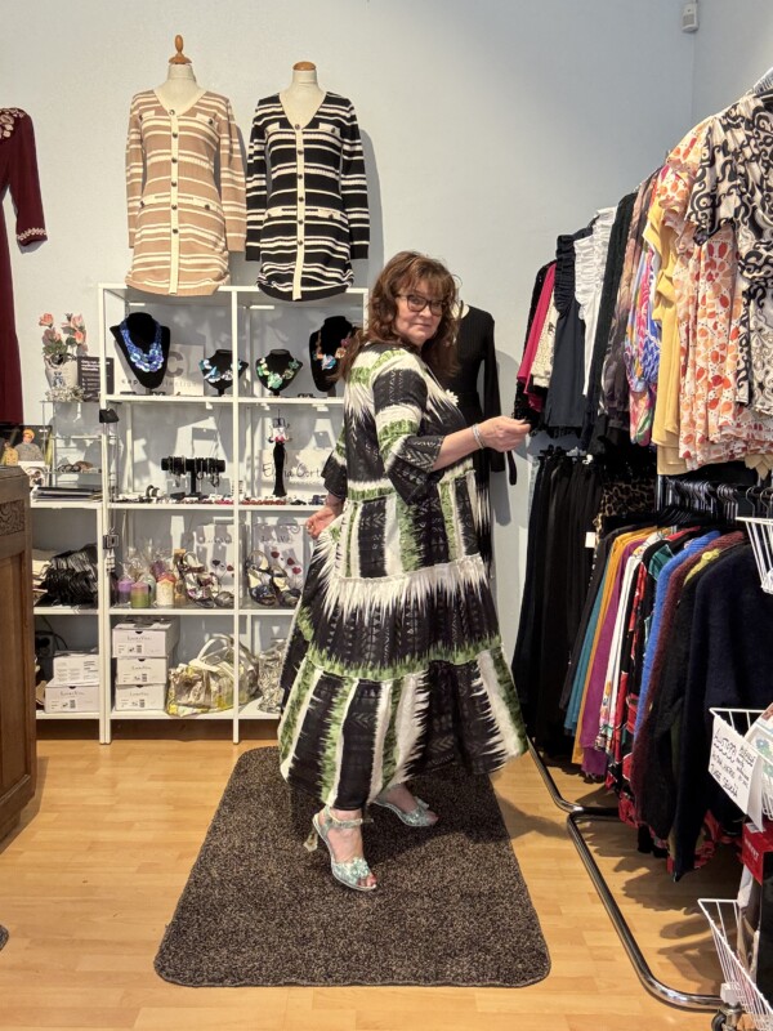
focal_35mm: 30
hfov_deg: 46.8
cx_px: 386
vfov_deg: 60.0
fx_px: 893
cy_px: 516
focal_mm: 2.69
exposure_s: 1/60
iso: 125
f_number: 1.9
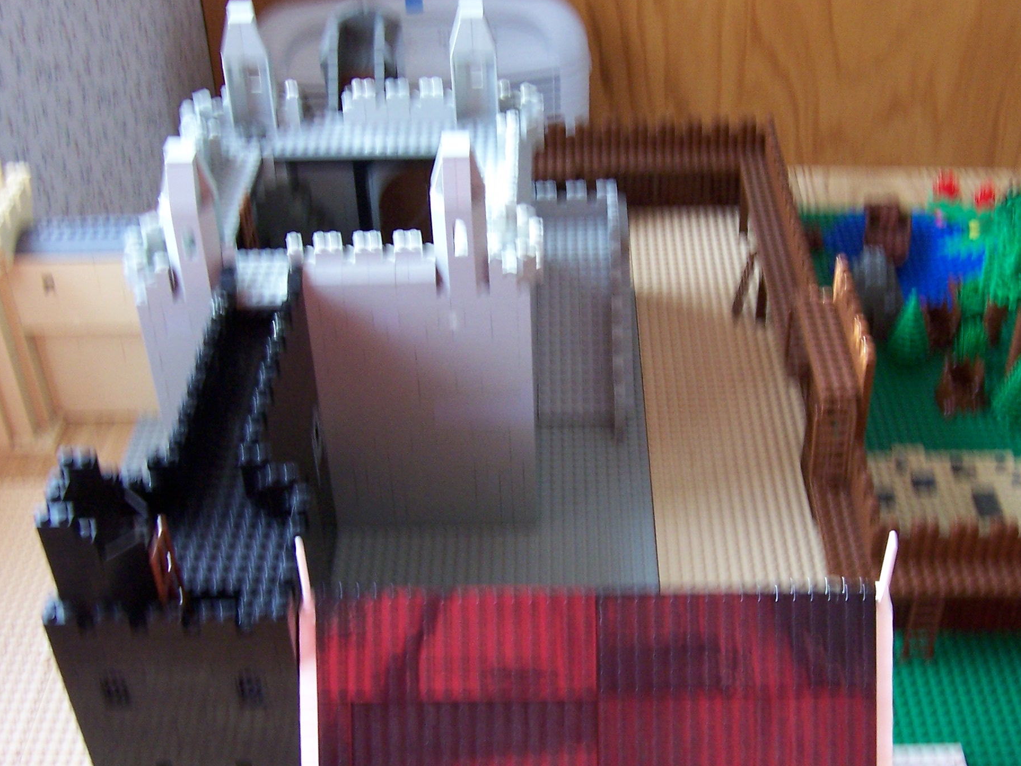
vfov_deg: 30.6
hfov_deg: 40.4
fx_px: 1386
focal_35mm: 47
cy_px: 512
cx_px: 534
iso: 140
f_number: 3.4
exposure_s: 1/15
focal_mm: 5.5
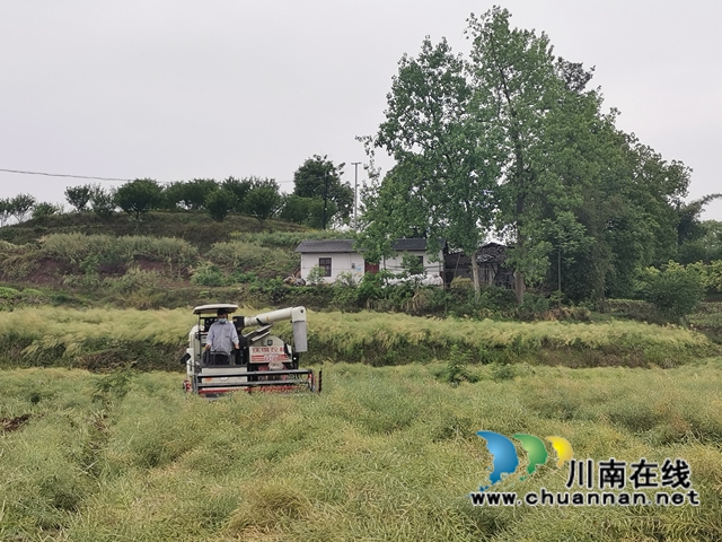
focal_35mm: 52
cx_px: 361
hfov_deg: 36.8
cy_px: 271
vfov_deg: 28.0
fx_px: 1085
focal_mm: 4.75
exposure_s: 1/321
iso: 50
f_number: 1.8
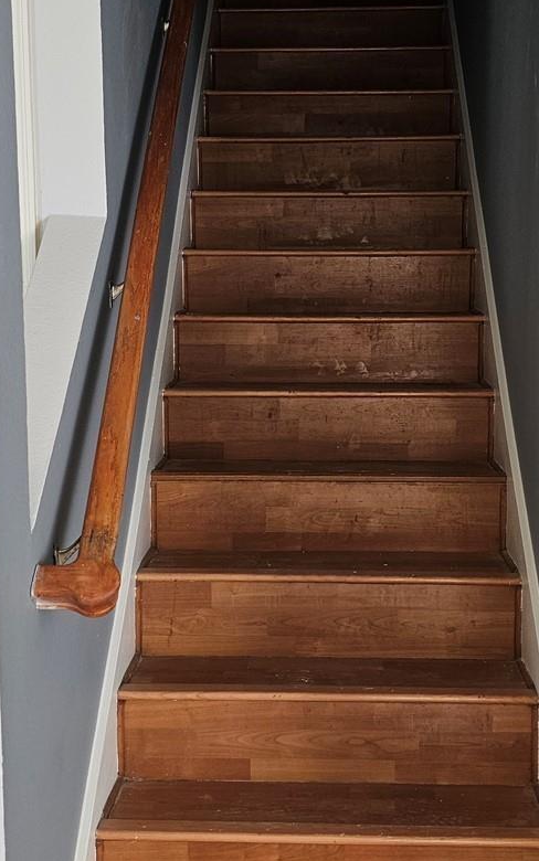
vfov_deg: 40.3
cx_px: 274
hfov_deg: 25.9
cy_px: 423
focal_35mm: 50
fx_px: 1174
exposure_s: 1/207
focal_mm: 6.3
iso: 200
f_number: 1.7
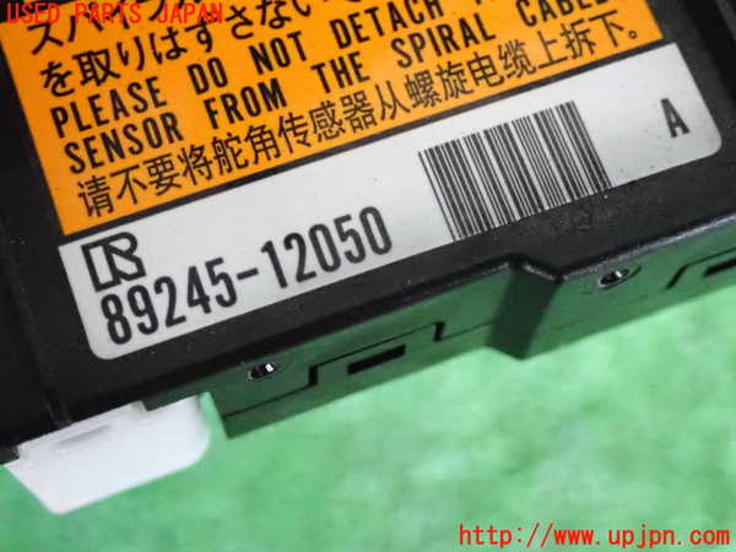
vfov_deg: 21.9
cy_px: 276
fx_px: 1425
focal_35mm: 67
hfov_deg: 29.0
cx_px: 368
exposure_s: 1/200
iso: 5000
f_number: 3.8
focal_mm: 11.88
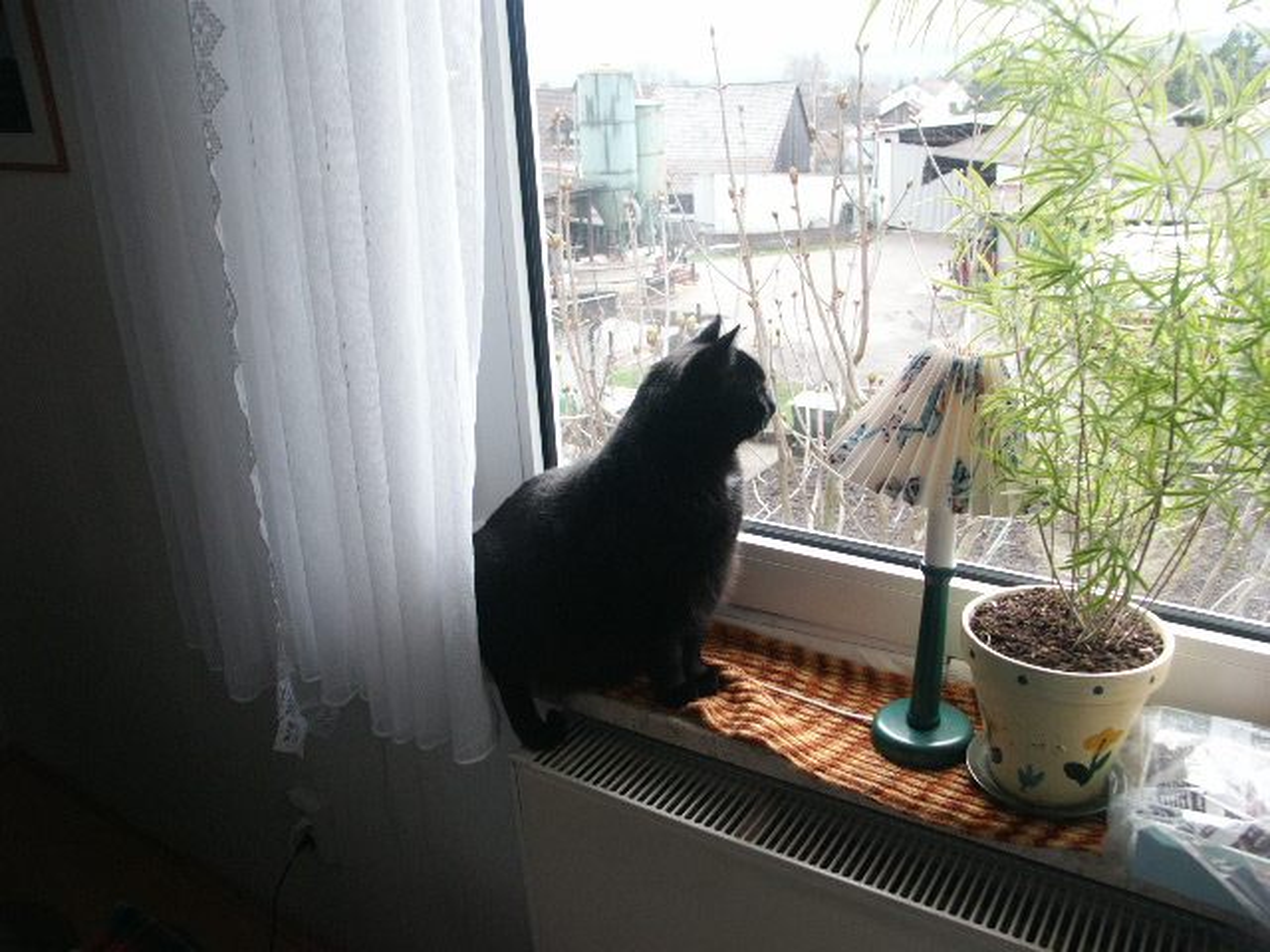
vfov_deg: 49.7
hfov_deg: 63.4
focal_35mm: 28
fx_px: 1027
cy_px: 476
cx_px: 635
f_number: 2.8
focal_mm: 7.21
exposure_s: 1/45
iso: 100
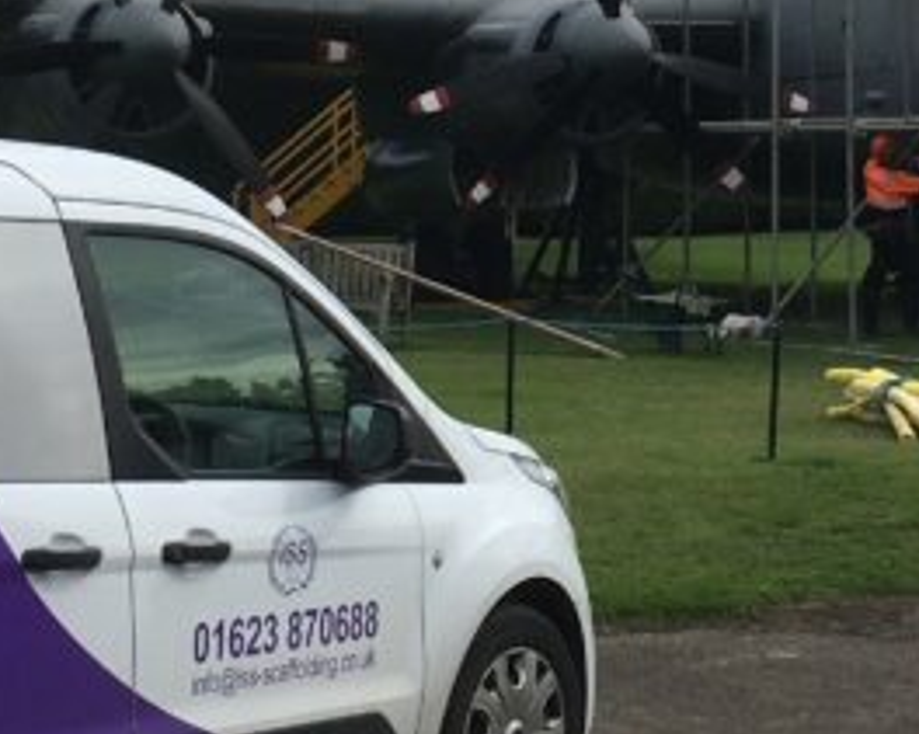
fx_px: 2991
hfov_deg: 17.4
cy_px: 21
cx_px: 700
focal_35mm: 110
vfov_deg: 13.8
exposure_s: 1/2404
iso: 25
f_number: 2.2
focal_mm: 4.15
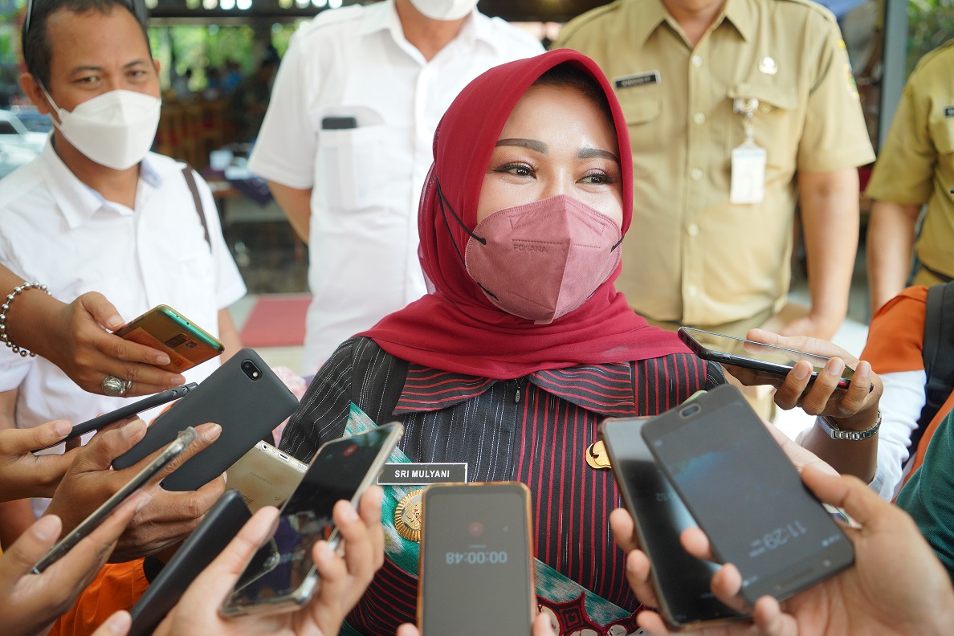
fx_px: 1086
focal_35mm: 41
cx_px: 477
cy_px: 318
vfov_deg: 32.6
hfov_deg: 47.4
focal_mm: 41
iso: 1000
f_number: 4
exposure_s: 1/160
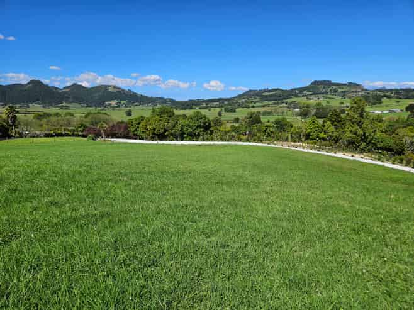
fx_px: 275
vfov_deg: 58.8
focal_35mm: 23
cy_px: 155
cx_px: 207
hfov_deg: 73.9
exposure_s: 1/3018
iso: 25
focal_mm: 5.4
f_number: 1.8
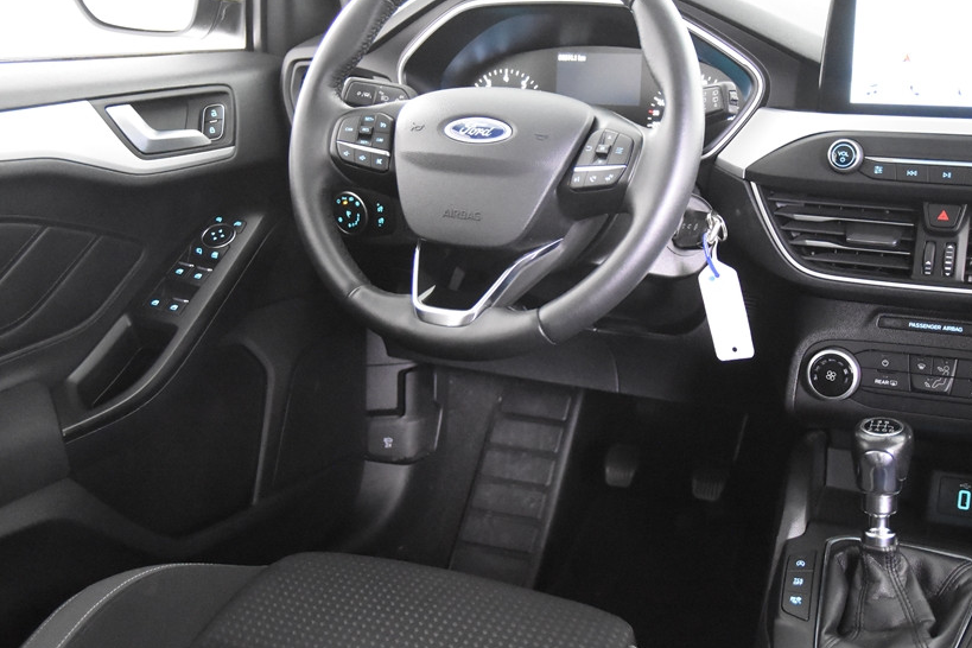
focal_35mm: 45
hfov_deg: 43.5
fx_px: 1215
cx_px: 560
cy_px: 306
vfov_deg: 29.9
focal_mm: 24
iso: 9000
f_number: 3
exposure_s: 1/40
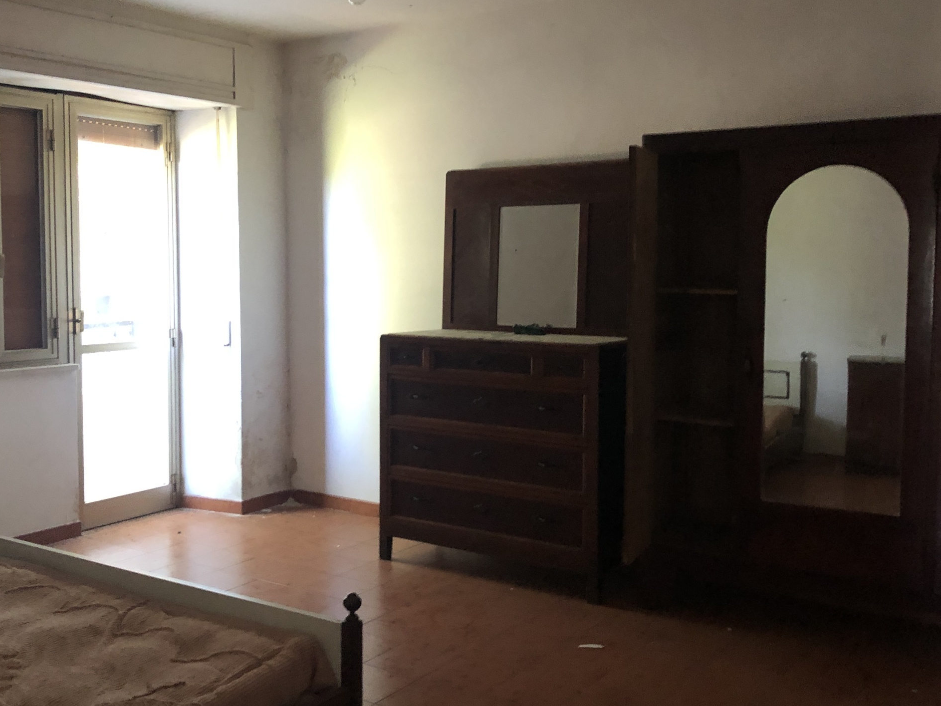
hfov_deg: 48.8
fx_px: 1033
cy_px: 348
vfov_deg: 37.7
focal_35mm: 38
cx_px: 390
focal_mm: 4
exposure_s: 1/6
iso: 80
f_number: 1.8
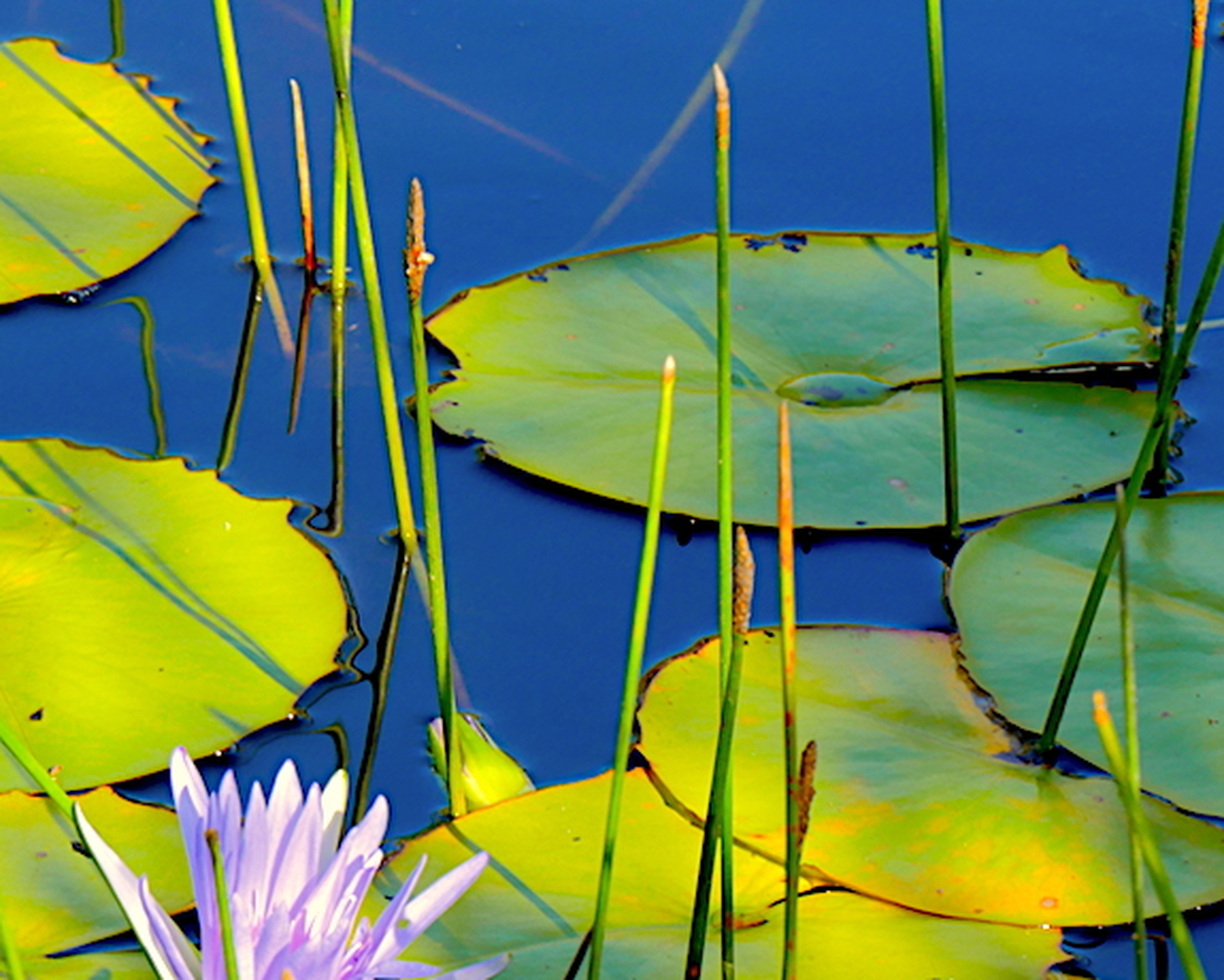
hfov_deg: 3.6
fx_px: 19526
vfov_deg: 2.9
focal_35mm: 539
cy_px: 901
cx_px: 307
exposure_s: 1/60
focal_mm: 140
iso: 200
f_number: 13
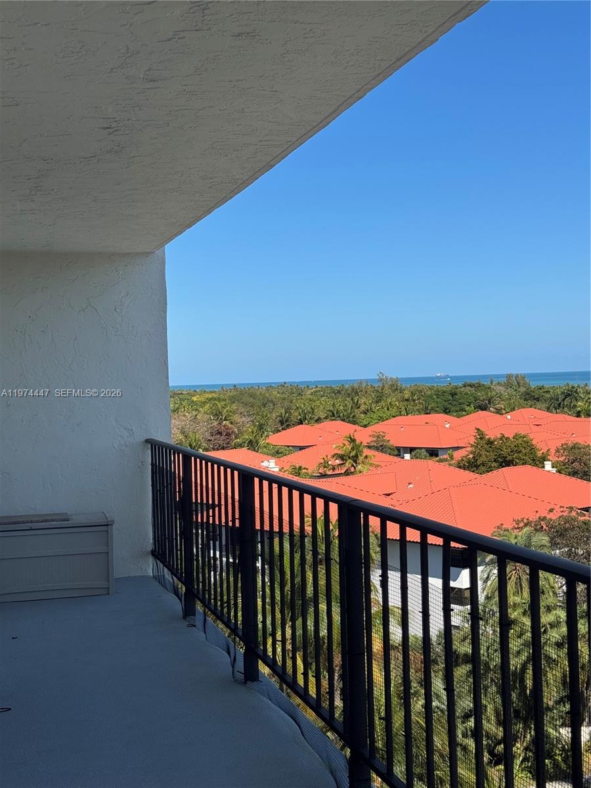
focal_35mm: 48
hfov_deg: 30.3
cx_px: 296
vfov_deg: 39.7
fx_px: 1093
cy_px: 394
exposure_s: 1/5848
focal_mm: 6.76
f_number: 1.78
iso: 64
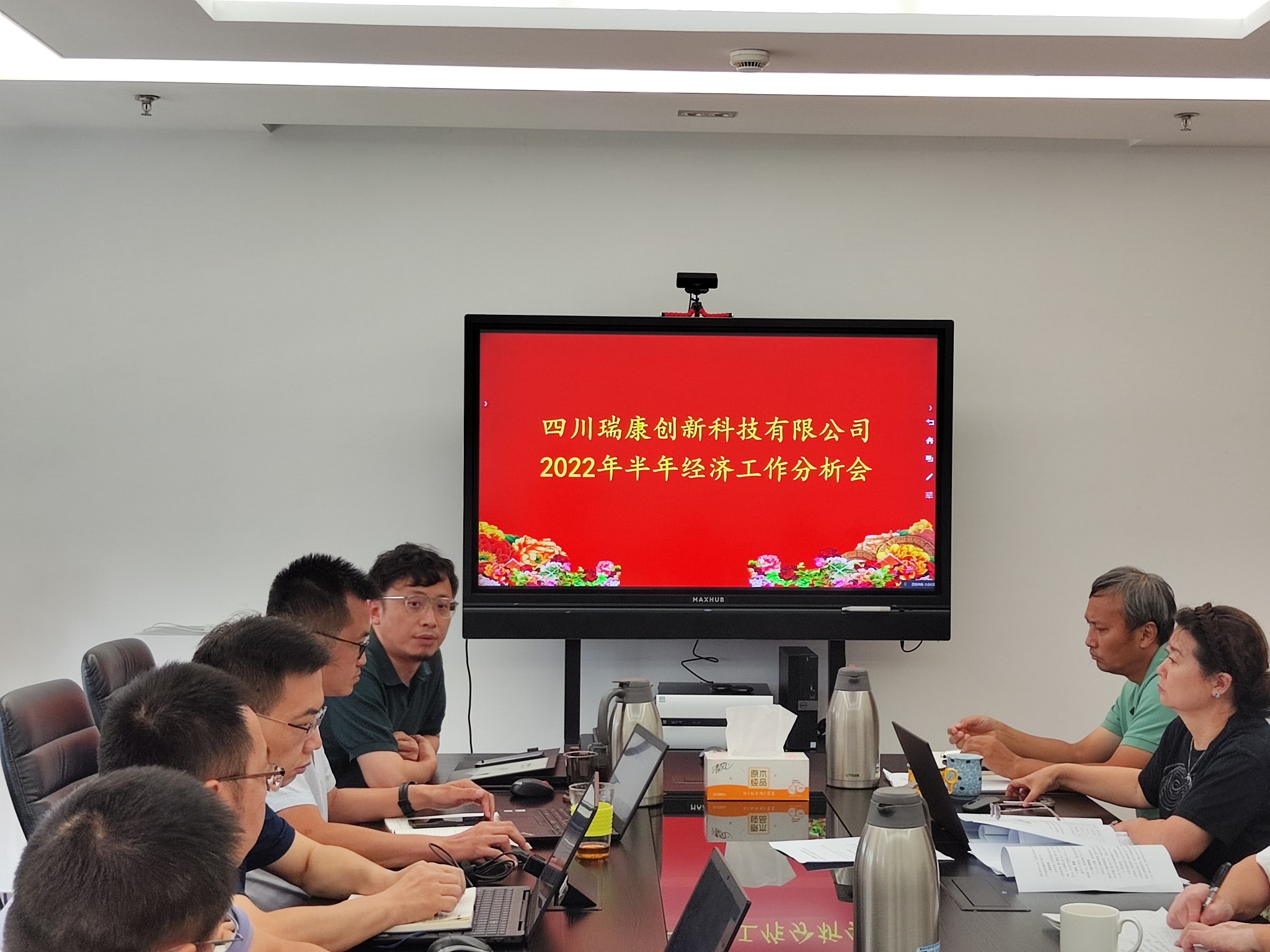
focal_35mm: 54
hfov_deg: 35.5
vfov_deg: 27.0
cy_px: 476
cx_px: 635
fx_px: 1981
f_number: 1.88
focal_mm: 5.59
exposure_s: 1/100
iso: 70
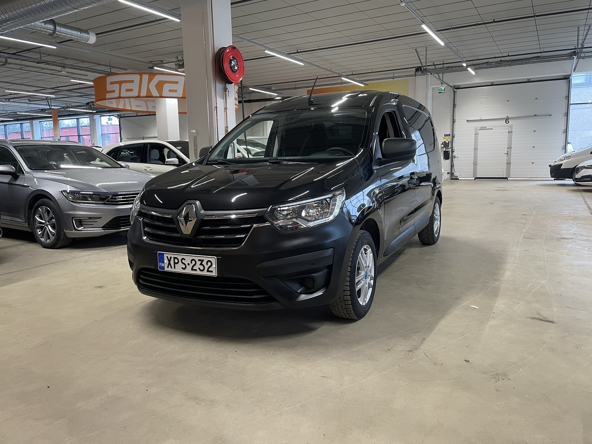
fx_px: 445
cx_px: 296
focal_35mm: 26
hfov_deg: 67.3
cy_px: 222
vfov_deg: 53.1
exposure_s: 1/97
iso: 125
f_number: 1.6
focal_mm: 4.2
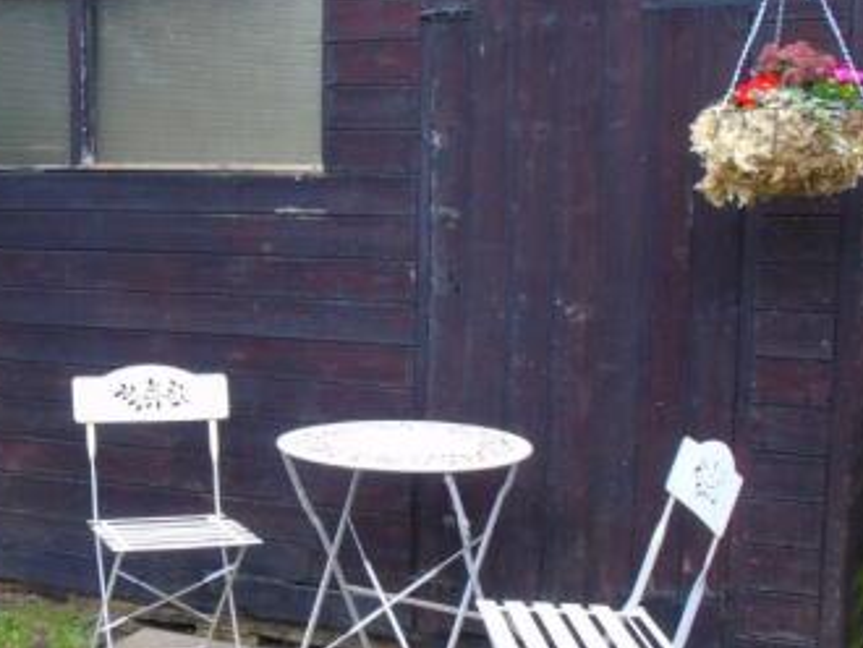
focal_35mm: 60
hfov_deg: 31.4
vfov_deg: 24.4
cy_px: 346
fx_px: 1497
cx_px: 179
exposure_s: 1/40
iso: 200
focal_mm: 6.1
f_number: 3.8
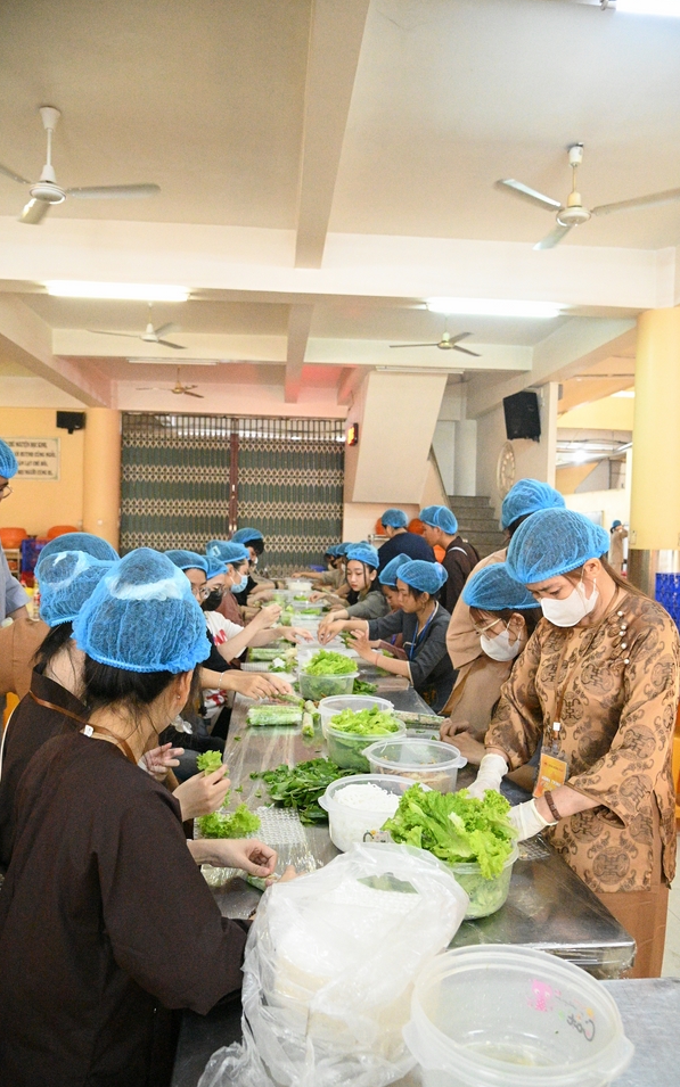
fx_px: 741
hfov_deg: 49.3
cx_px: 328
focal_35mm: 25
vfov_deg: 72.5
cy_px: 554
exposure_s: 1/250
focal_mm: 24
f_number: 5
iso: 25600
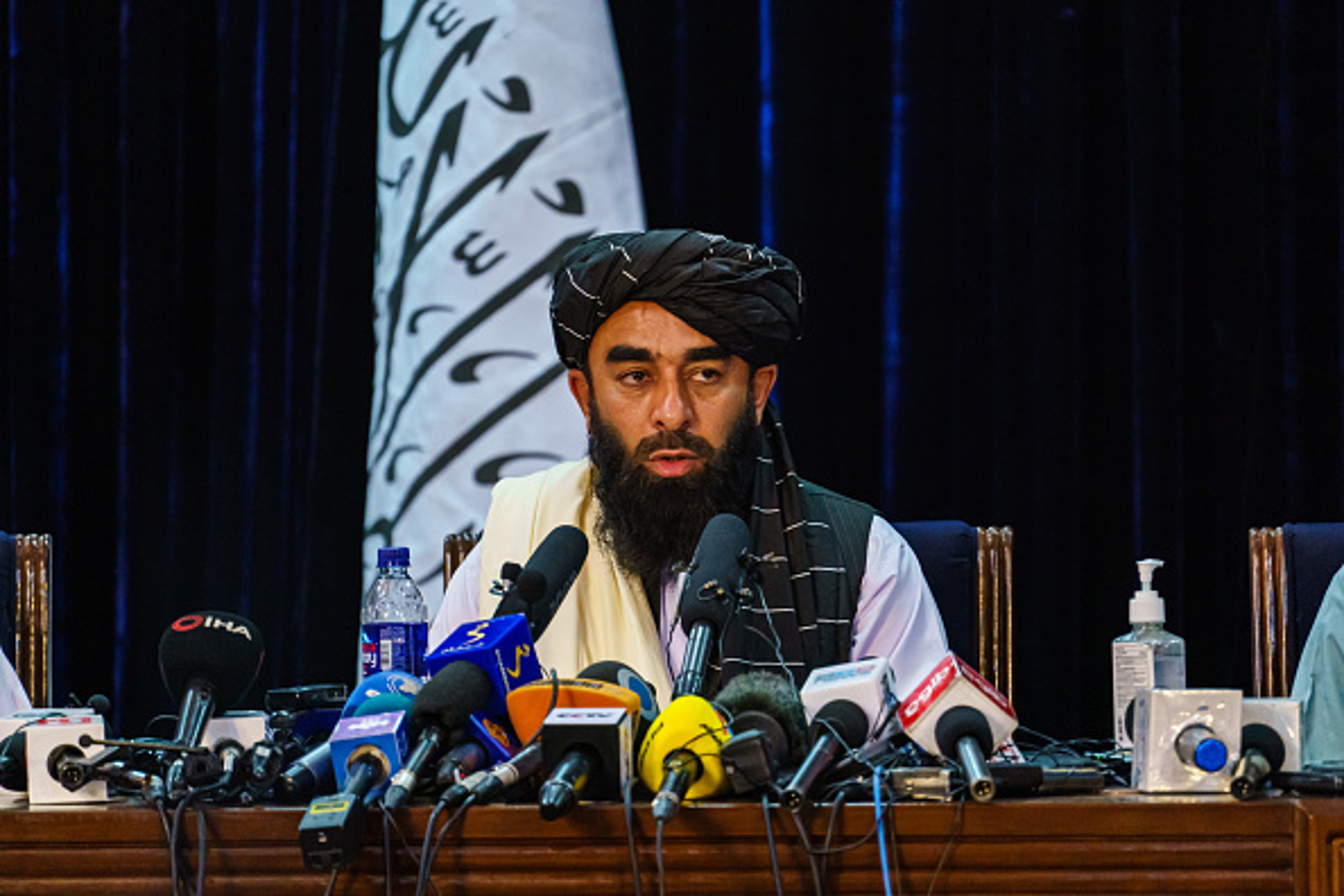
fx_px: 11199
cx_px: 672
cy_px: 448
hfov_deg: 6.9
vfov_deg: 4.6
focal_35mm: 300
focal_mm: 300
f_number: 5.6
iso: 6400
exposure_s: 1/160
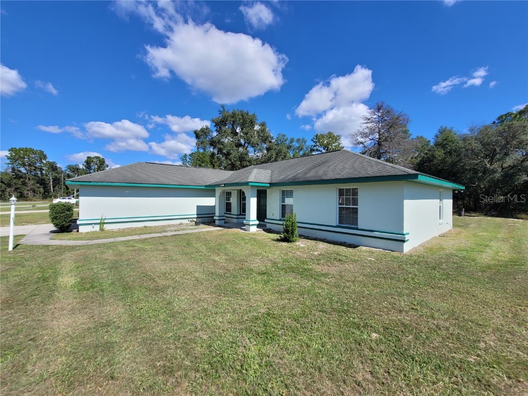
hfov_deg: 106.2
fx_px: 198
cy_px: 198
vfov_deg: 89.9
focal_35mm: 13
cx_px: 264
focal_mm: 2.2
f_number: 2.2
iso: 64
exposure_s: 1/1884
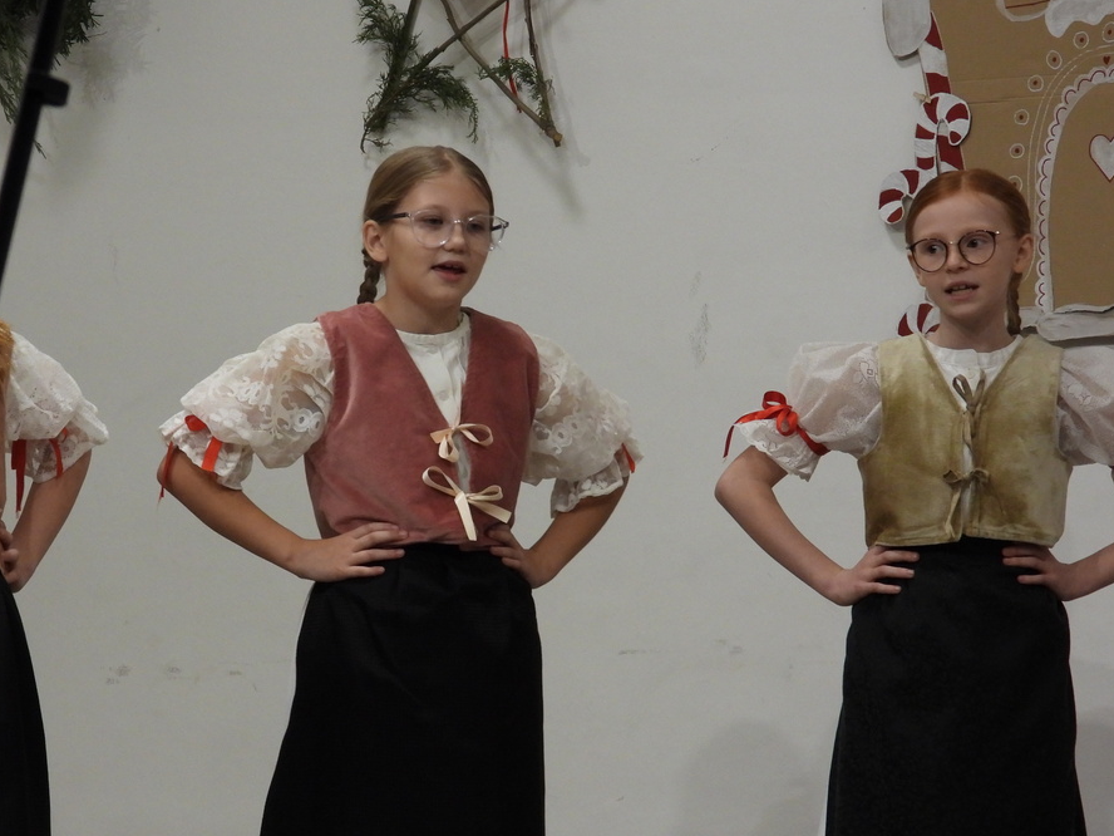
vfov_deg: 5.9
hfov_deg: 7.9
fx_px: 8045
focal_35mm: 250
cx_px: 378
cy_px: 487
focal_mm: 33.2
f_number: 4.5
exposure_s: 1/30
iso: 400
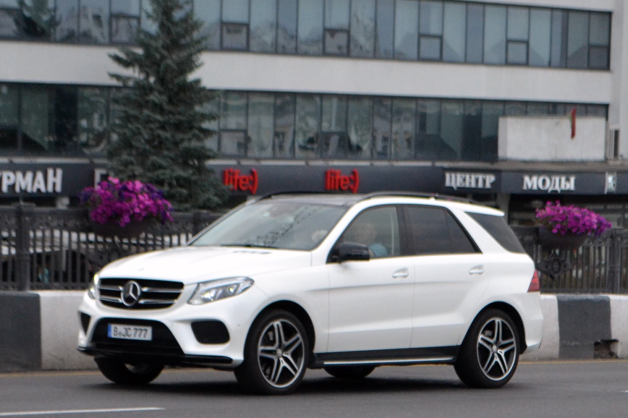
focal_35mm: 69
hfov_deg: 29.2
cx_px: 314
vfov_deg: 19.7
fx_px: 1204
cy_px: 209
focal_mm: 46
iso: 1250
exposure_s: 1/500
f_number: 5.3
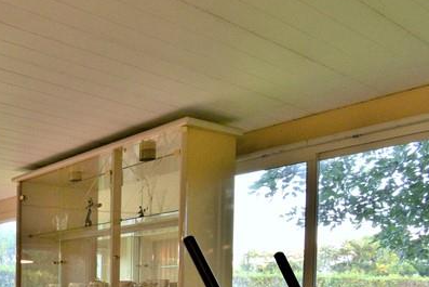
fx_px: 489
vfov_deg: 29.6
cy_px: 311
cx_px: -99
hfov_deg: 35.7
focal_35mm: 41
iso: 500
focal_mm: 10
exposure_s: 1/15
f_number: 6.3
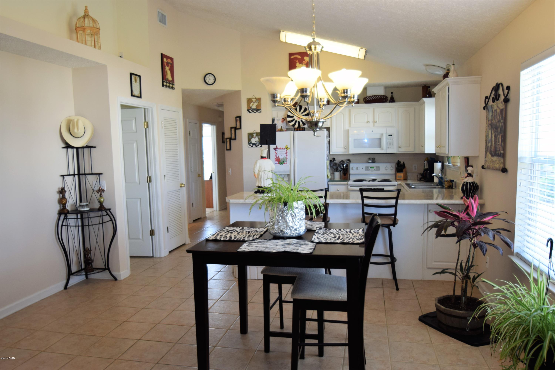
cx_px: 278
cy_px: 185
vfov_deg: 47.9
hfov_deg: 67.4
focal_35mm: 27
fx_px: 416
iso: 400
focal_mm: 18
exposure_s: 1/90
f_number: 4.8
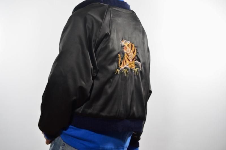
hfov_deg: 33.5
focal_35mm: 60
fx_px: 376
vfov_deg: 22.5
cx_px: 113
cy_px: 75
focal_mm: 40
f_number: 4.5
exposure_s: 1/80
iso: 800
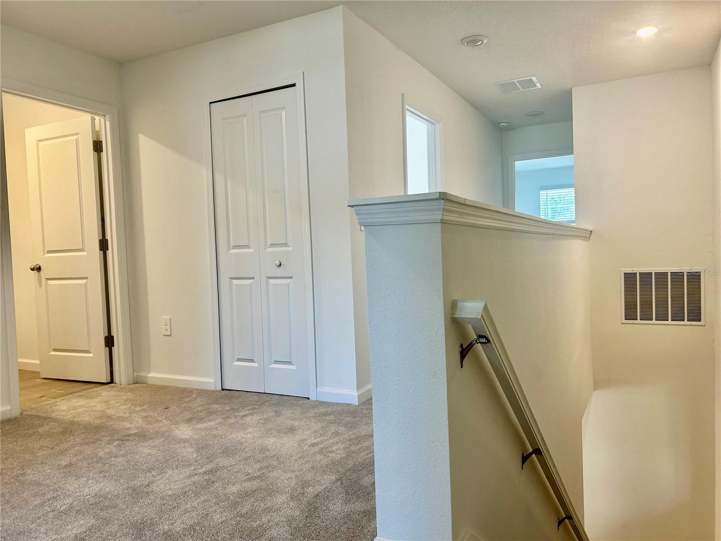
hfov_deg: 67.3
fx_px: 542
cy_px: 270
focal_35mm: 26
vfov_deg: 53.1
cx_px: 360
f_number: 1.5
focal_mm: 5.7
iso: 80
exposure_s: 1/60
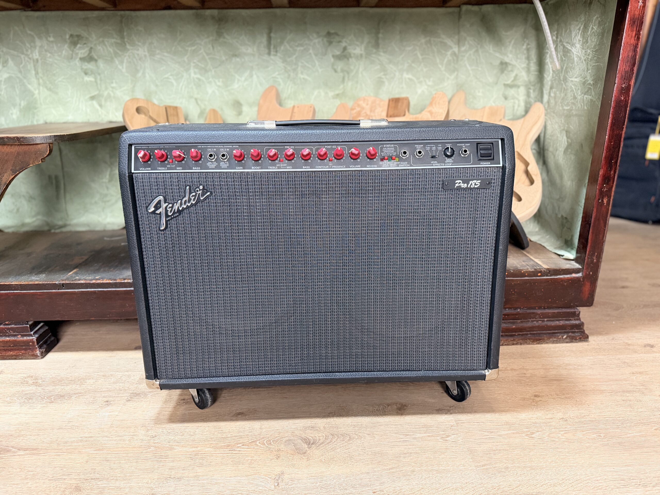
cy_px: 248
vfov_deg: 56.8
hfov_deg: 71.6
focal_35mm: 24
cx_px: 330
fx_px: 458
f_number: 1.78
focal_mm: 6.76
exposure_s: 1/50
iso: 500
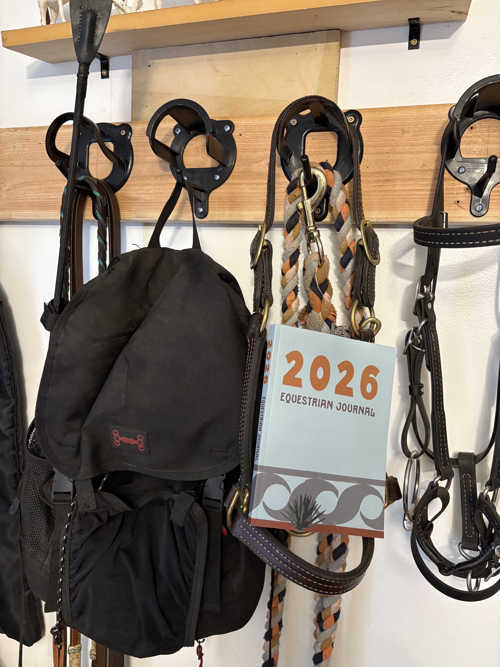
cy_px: 334
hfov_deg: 53.1
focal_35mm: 26
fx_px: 501
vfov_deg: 67.3
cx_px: 250
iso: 400
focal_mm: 5.96
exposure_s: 1/60
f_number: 1.6
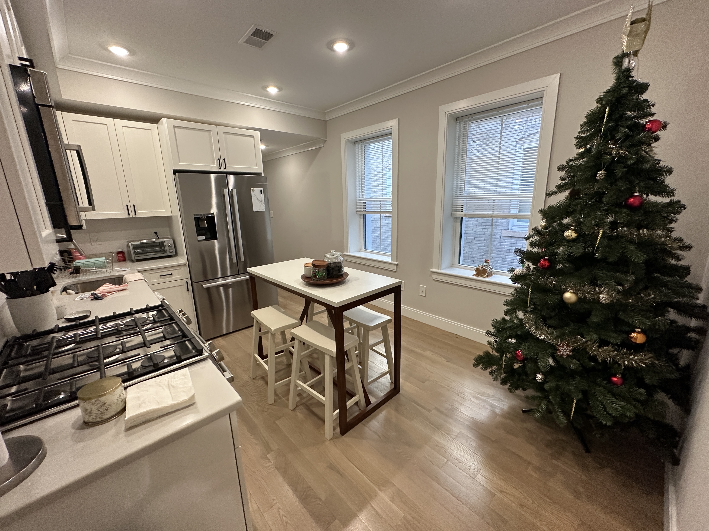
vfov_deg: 85.7
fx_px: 287
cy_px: 266
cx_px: 354
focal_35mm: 14
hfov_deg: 102.1
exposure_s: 1/120
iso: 250
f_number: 2.2
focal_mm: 2.22
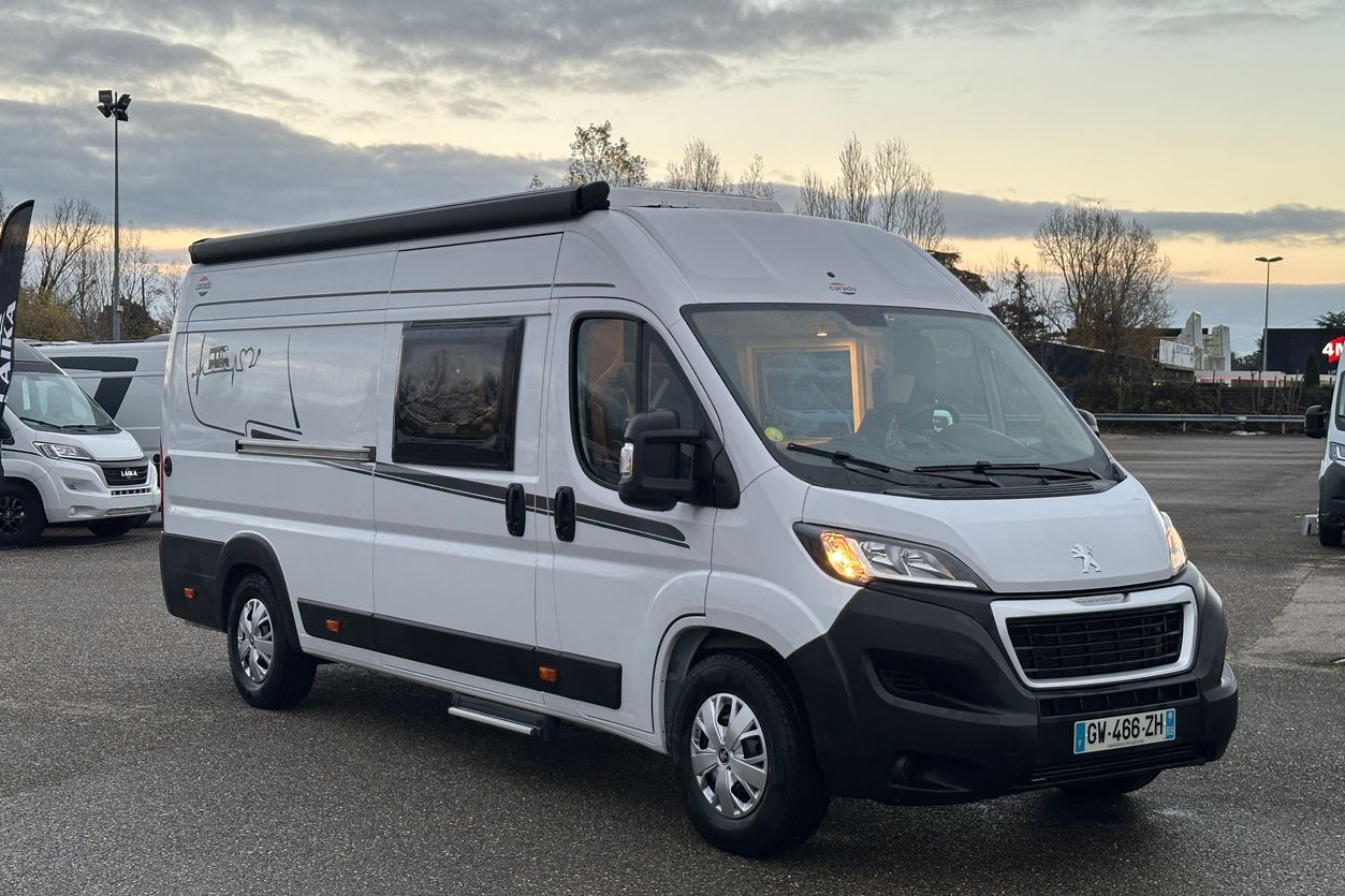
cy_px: 455
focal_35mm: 51
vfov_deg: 26.5
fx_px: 1905
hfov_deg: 38.9
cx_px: 663
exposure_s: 1/121
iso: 80
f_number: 1.78
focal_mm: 6.86
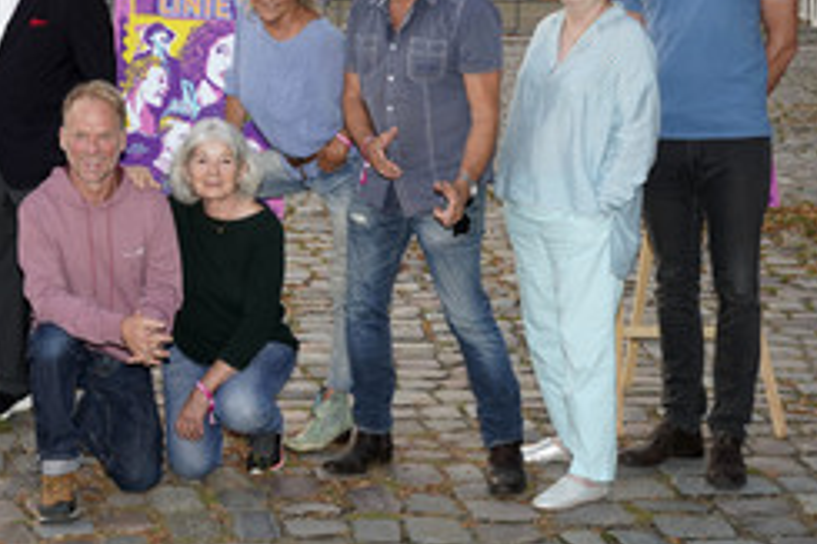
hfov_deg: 28.2
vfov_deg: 19.1
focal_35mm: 70
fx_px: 1587
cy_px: 67
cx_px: 152
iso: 640
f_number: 7.1
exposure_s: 1/100
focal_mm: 38
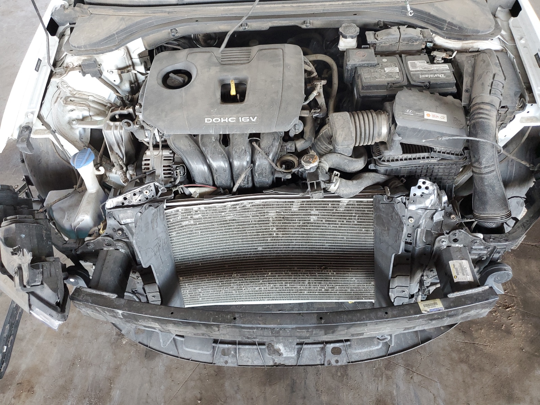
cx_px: 270
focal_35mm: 26
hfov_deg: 67.3
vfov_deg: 53.1
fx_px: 406
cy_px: 202
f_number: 1.5
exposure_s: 1/60.2
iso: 170
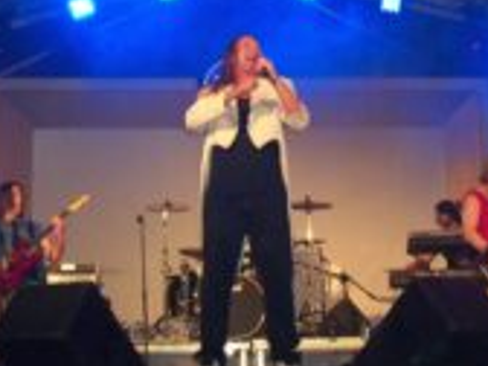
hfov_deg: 24.1
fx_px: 1142
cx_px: 221
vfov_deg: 18.1
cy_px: 93
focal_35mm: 81
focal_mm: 5.7
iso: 250
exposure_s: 1/30
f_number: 2.9
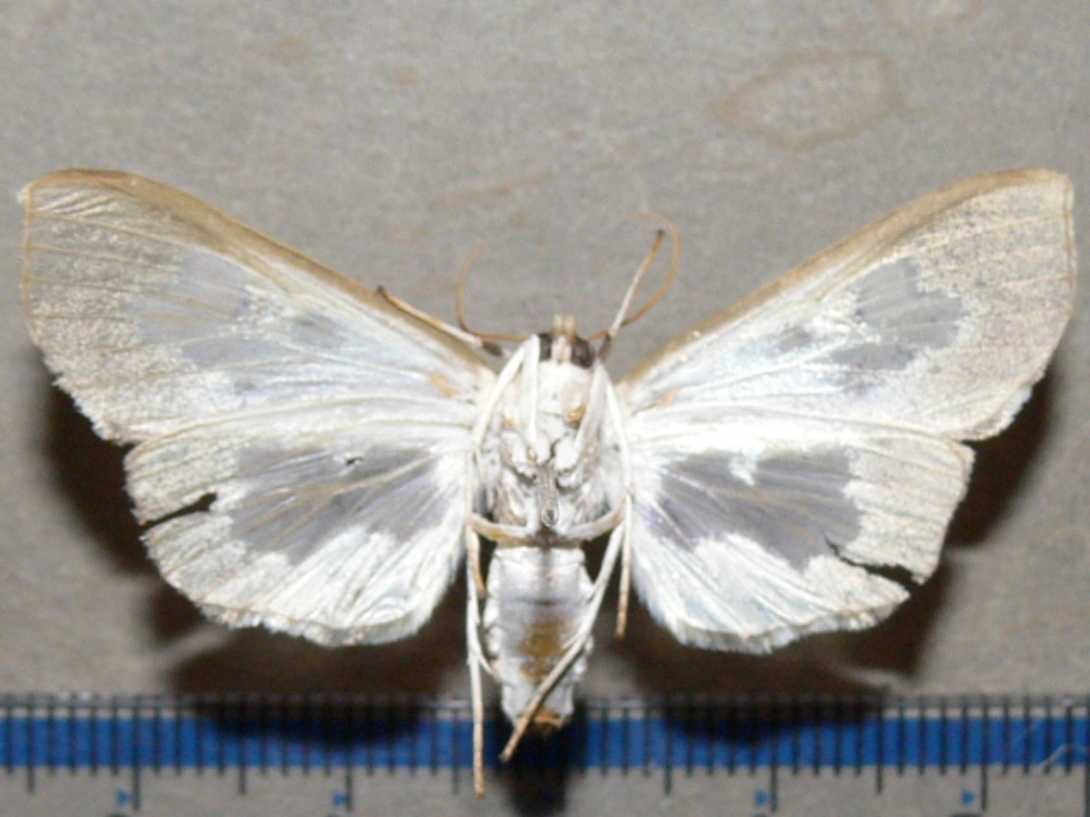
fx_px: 1323
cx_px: 545
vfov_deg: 34.3
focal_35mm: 42
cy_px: 408
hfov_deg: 44.8
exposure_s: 1/30
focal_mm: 9
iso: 100
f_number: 4
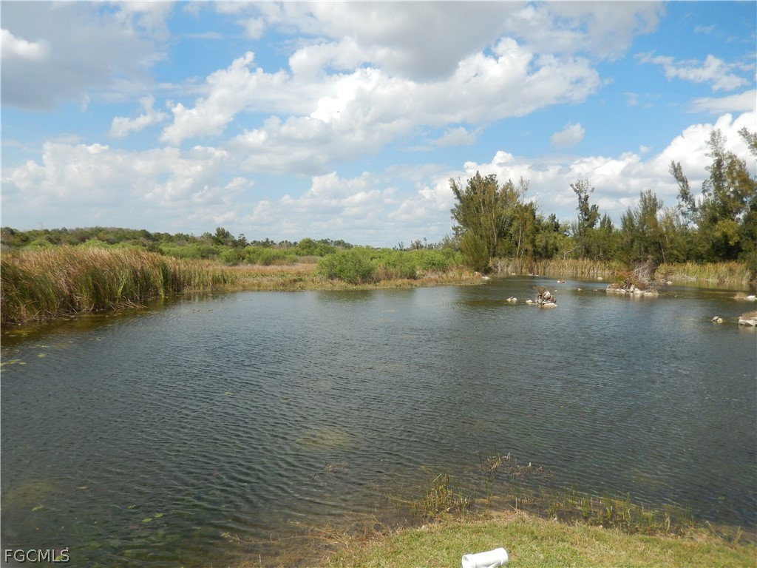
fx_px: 547
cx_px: 378
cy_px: 284
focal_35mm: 25
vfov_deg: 54.9
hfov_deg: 69.4
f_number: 6.8
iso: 125
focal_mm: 4.5
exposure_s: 1/400
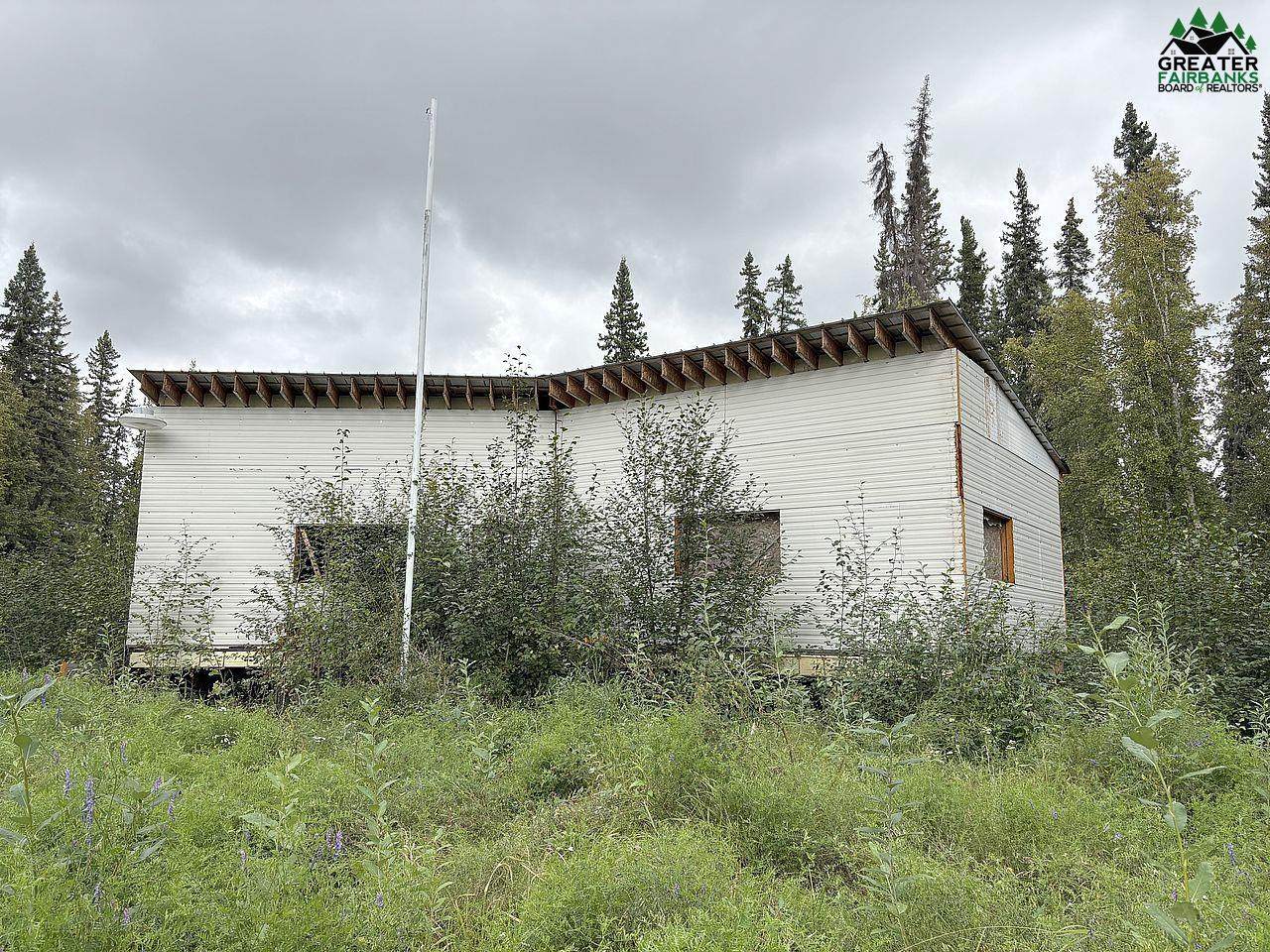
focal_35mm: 26
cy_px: 476
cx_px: 635
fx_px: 954
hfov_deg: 67.3
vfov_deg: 53.1
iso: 50
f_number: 1.6
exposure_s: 1/873
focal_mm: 5.96
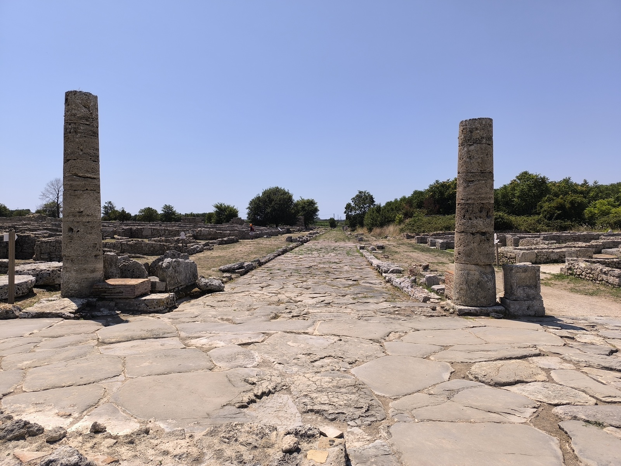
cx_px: 310
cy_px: 233
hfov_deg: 73.9
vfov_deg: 58.9
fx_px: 413
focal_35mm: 23
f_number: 1.65
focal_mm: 6.14
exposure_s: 1/981
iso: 50
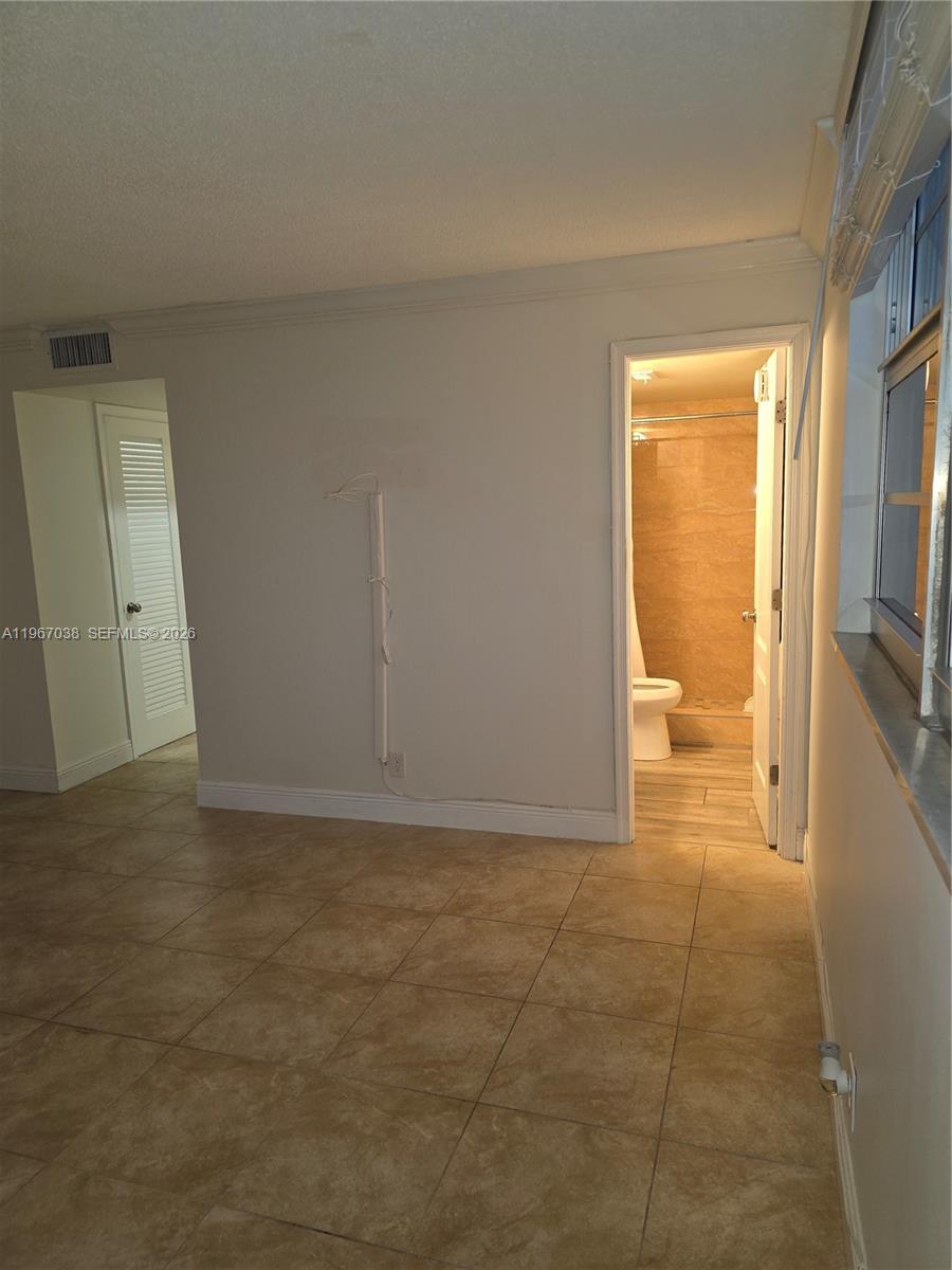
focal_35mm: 23
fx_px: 843
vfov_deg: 73.9
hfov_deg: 58.9
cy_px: 635
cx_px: 476
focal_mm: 6.3
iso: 100
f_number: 1.7
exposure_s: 1/30
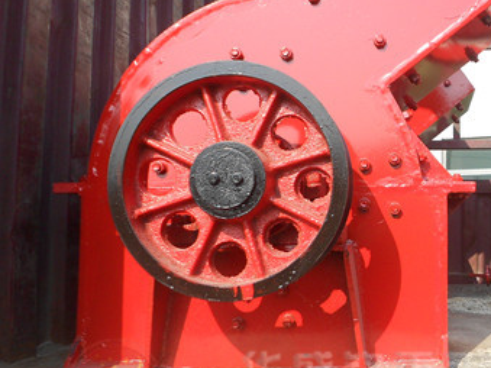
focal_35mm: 46
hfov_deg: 39.2
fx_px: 652
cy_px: 170
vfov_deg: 31.5
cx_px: 411
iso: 80
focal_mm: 4.6
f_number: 3.2
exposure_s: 1/500
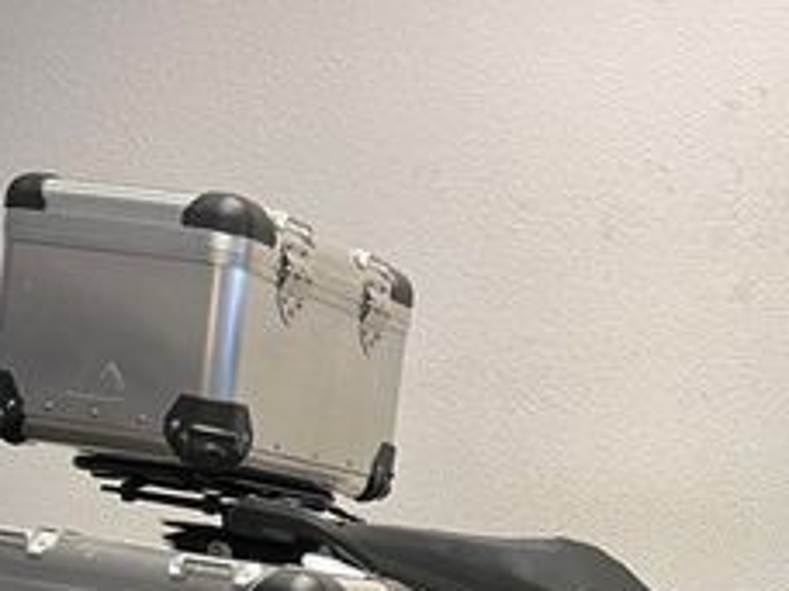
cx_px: 955
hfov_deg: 24.2
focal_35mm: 73
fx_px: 1664
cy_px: 747
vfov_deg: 18.8
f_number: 1.6
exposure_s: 1/50
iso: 100
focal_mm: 5.1
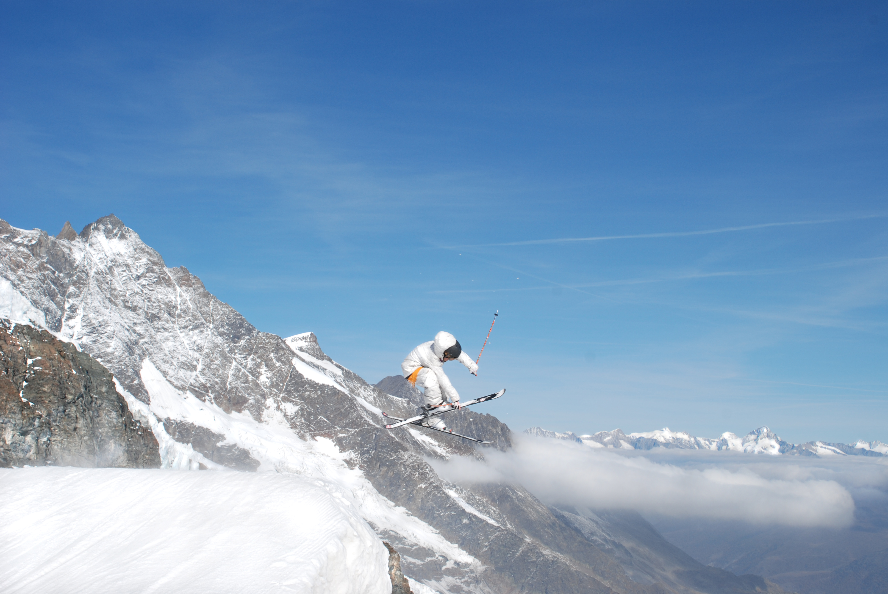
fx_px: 1297
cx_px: 444
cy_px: 297
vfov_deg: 25.8
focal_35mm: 52
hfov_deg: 37.8
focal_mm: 35
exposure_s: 1/320
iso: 100
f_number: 9
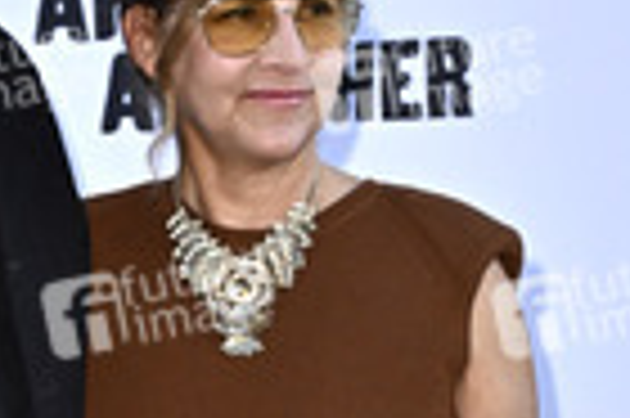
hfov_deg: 14.3
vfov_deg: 9.6
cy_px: 193
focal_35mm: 142
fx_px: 2482
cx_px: 38
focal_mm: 44
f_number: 5
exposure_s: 1/320
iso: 800
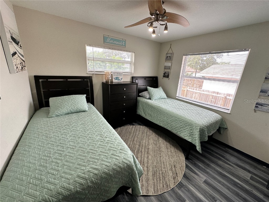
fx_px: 109
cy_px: 101
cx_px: 134
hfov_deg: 102.1
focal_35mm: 14
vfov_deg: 85.7
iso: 125
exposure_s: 1/120
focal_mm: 2.22
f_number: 2.2
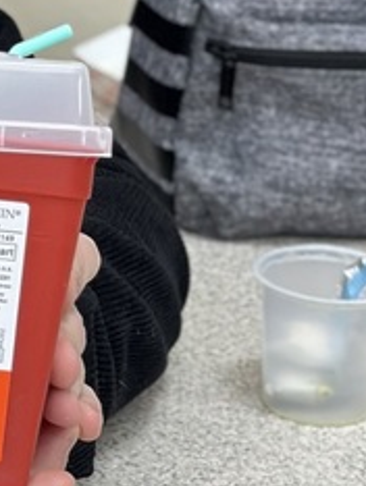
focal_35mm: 210
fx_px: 2955
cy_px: 4
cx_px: -247
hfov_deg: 6.9
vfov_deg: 9.4
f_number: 1.78
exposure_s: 1/60
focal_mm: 6.86
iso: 125
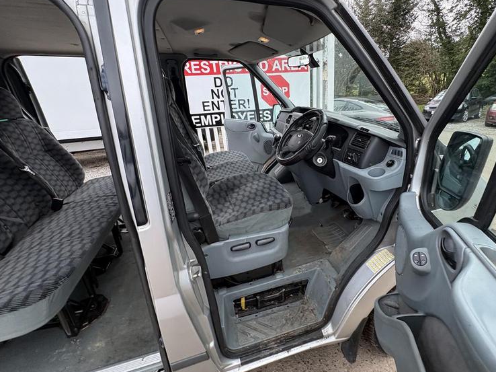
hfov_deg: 90.4
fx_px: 244
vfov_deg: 74.6
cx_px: 285
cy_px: 177
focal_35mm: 17
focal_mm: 2.22
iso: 64
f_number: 2.2
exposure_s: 1/162
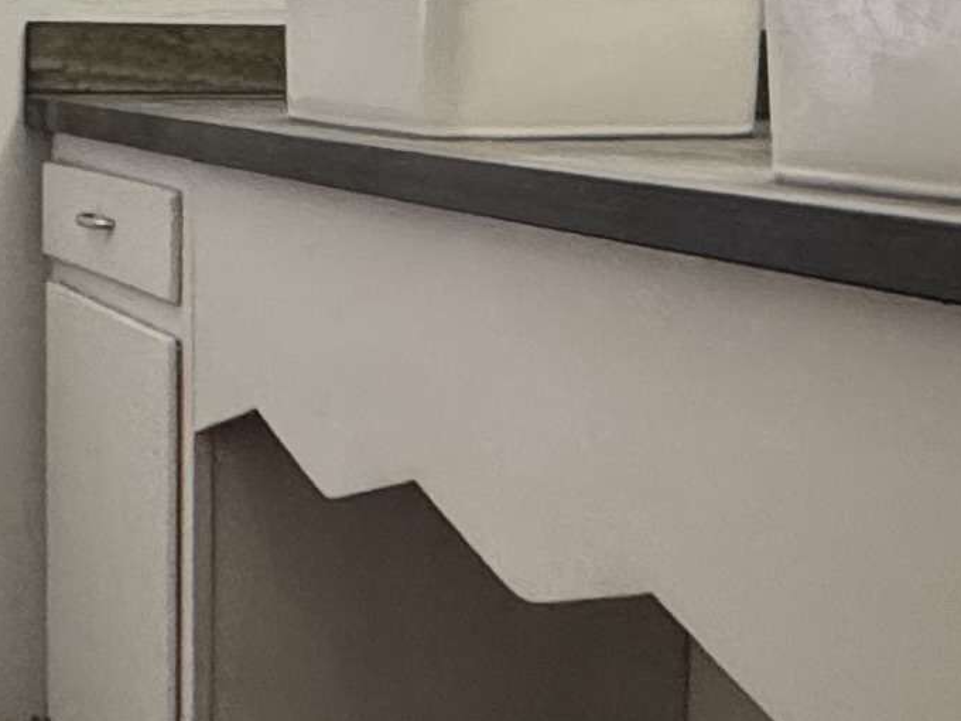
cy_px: 1
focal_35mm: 83
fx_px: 2304
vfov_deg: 17.4
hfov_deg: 23.5
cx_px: 401
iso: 320
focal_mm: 2.22
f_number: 2.2
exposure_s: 1/120
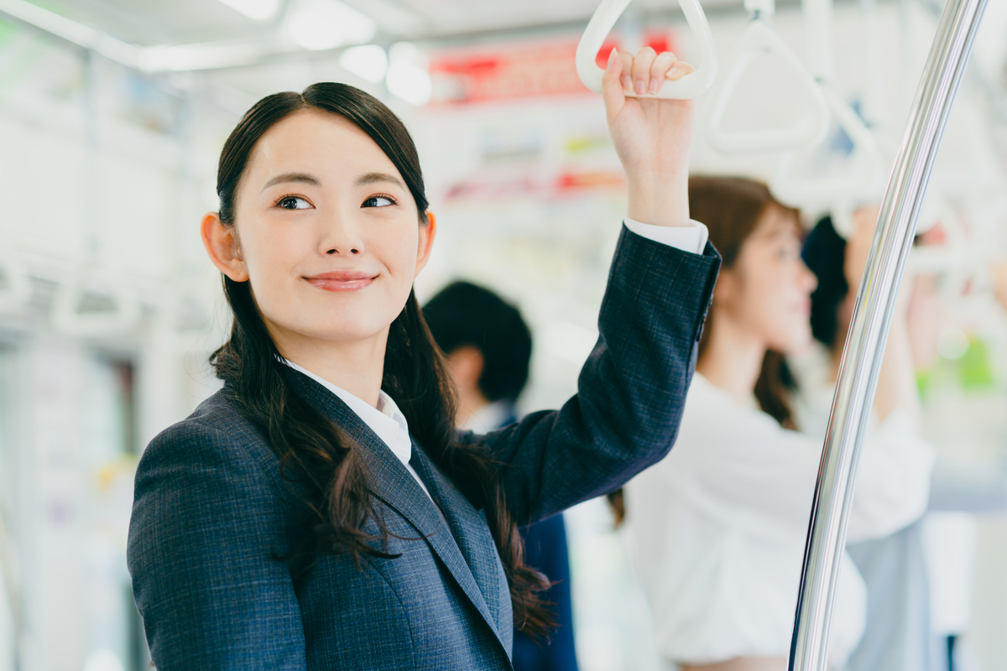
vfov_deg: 16.1
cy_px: 336
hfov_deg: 23.9
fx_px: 2377
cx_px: 504
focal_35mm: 85
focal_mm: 85
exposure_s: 1/160
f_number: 2.8
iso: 320
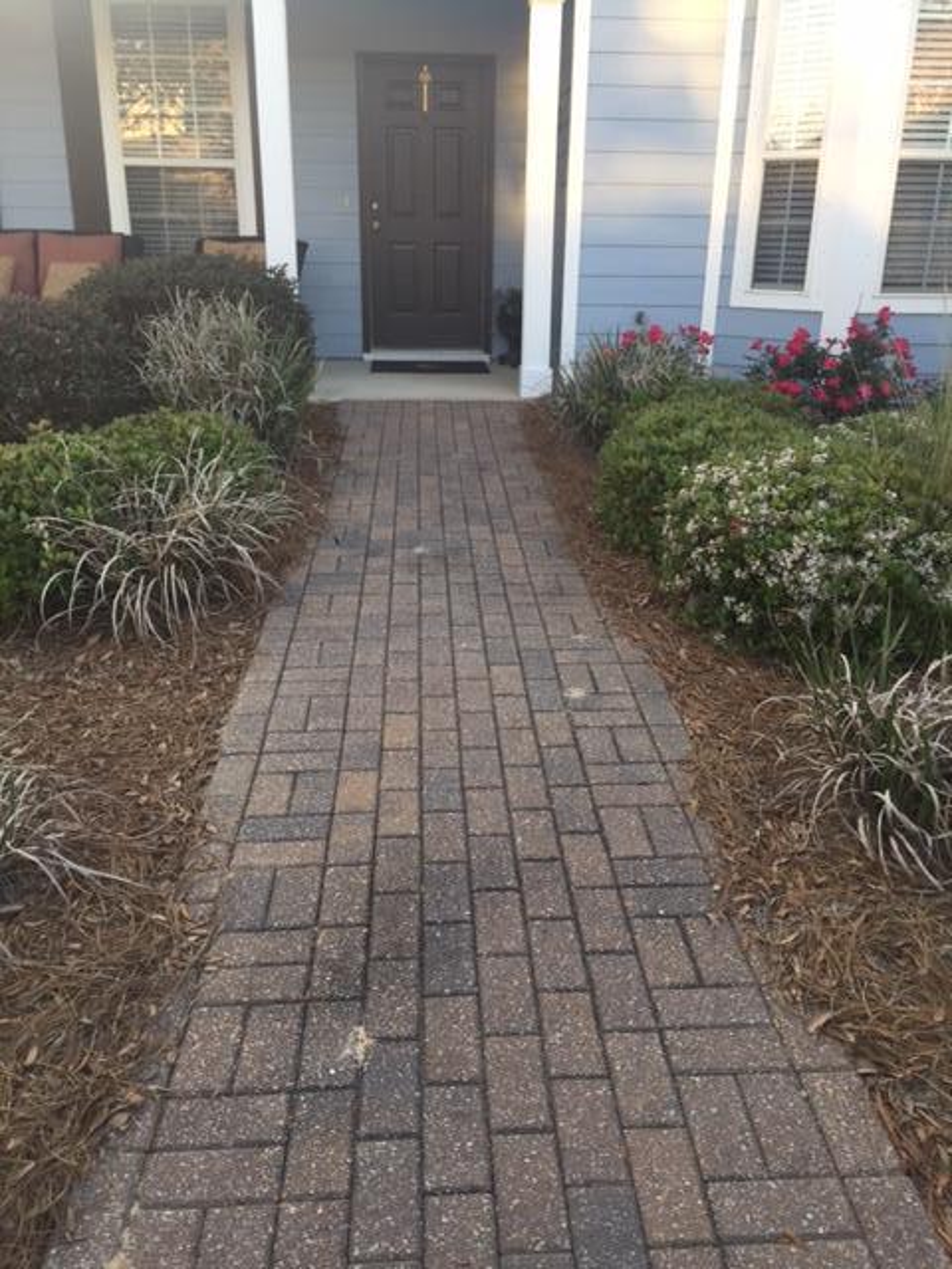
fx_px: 1063
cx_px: 476
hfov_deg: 48.2
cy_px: 634
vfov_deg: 61.7
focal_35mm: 29
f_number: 2.2
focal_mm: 4.15
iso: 50
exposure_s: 1/120
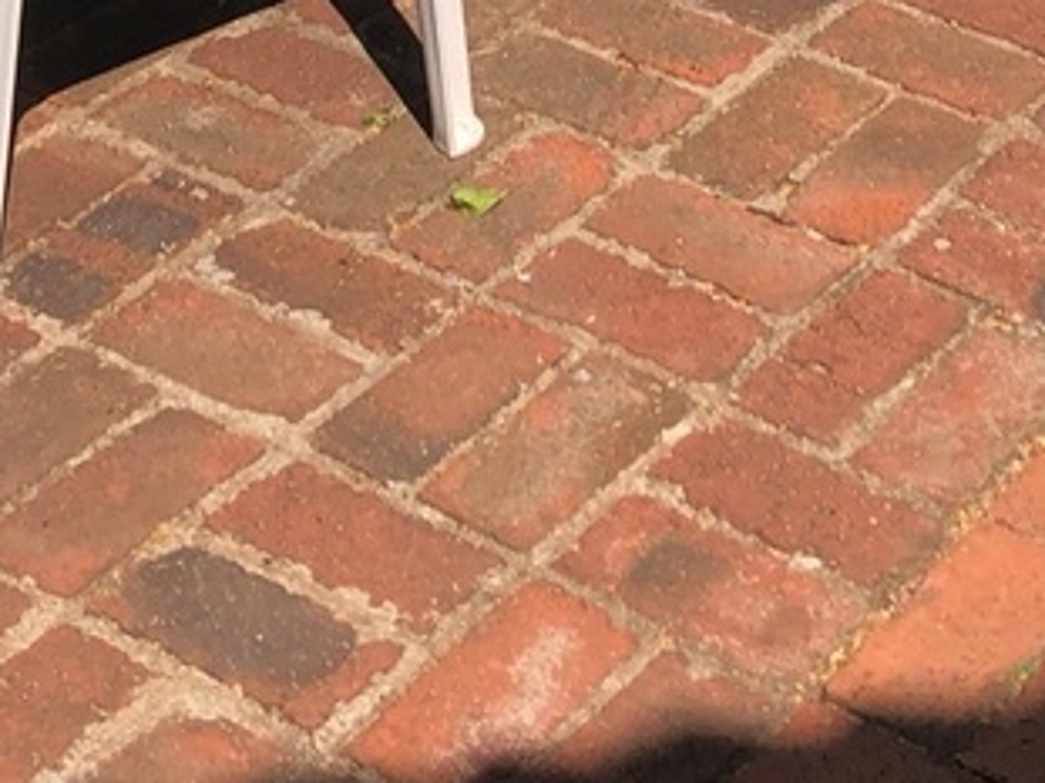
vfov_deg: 12.1
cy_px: -632
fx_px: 3380
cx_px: 645
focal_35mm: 112
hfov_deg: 17.6
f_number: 1.8
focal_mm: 3.99
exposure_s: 1/1600
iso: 20
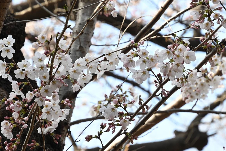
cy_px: 99
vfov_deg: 6.7
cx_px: 100
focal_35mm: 206
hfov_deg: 10.0
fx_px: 1293
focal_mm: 80
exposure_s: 1/250
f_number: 5.6
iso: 200
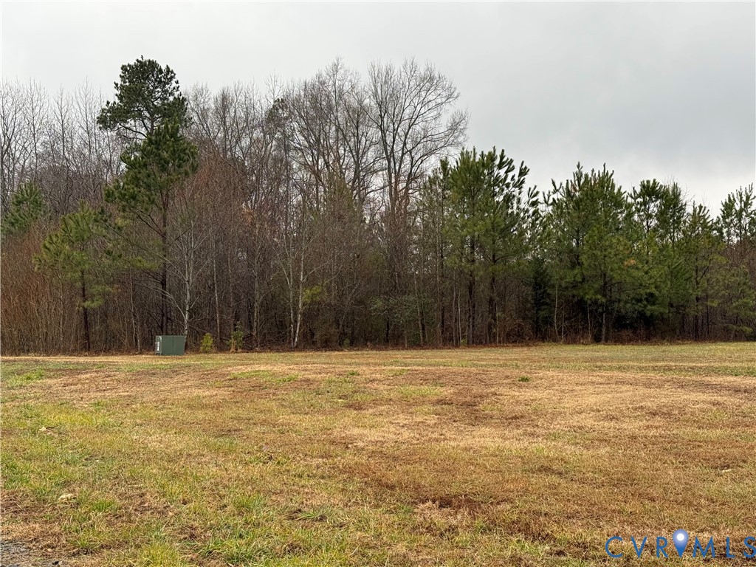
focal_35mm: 48
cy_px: 284
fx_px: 1048
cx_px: 378
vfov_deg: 30.3
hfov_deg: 39.7
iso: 80
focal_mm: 6.76
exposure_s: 1/299
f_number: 1.78
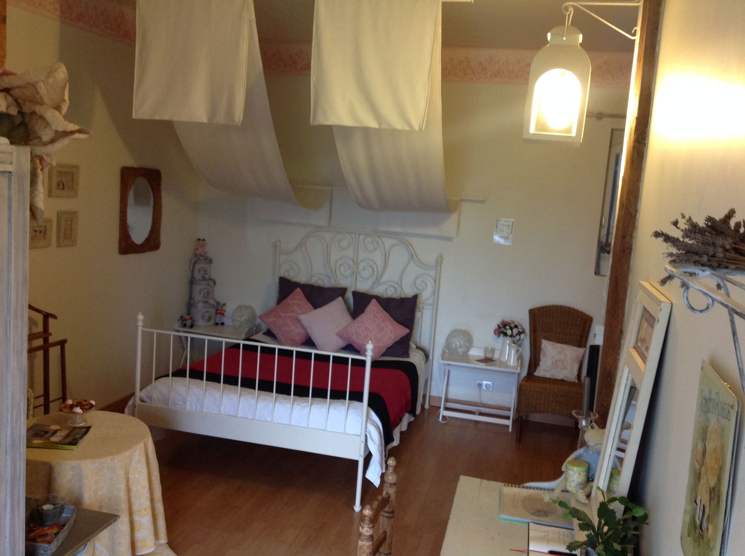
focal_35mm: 35
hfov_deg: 52.7
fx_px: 752
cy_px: 278
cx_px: 372
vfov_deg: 40.6
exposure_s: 1/15
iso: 160
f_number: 2.4
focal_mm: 4.28
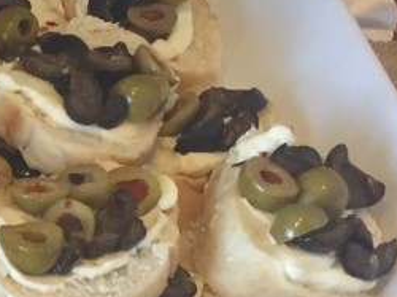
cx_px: -275
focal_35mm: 119
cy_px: 437
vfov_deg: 11.9
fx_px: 1363
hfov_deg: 14.8
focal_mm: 4.15
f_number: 2.2
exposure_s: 1/30
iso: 64
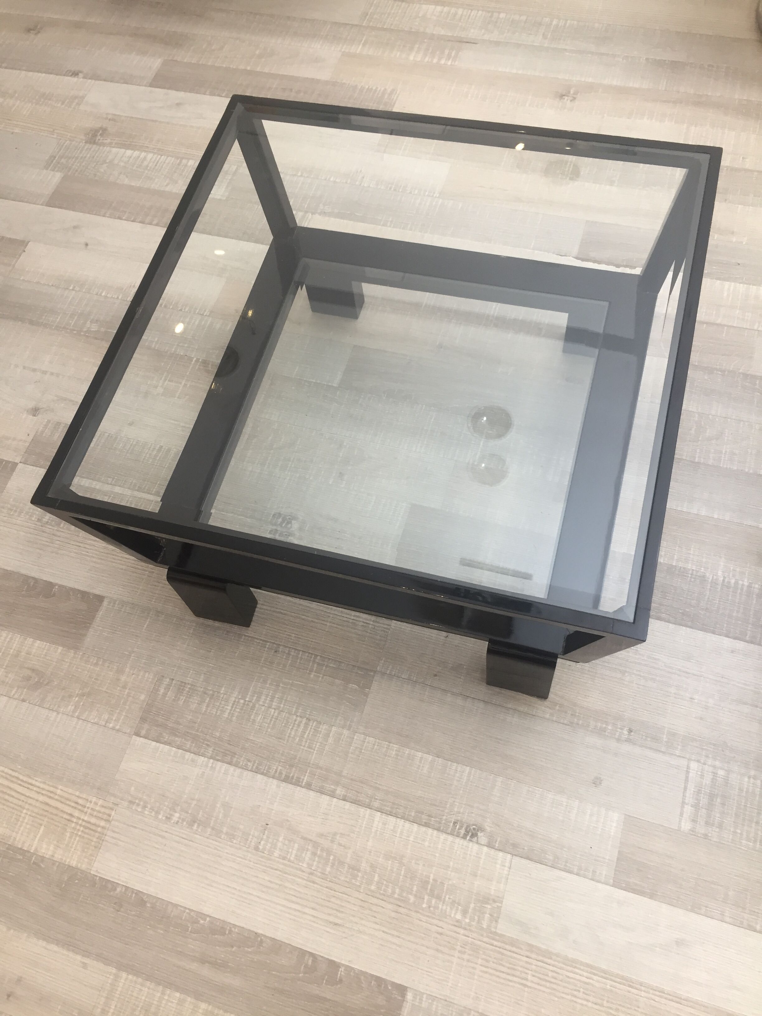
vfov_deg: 61.7
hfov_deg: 48.2
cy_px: 508
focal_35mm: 29
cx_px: 381
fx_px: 851
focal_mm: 4.15
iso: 80
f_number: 2.2
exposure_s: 1/33
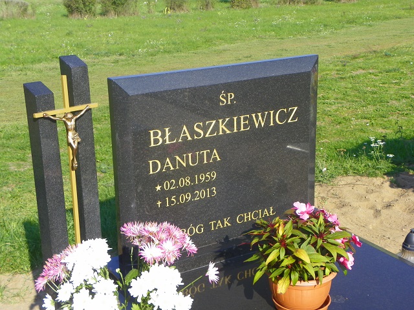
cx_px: 207
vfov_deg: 26.1
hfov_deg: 34.3
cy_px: 155
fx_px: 670
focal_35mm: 56
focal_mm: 9.9
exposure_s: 1/200
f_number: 4.5
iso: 64
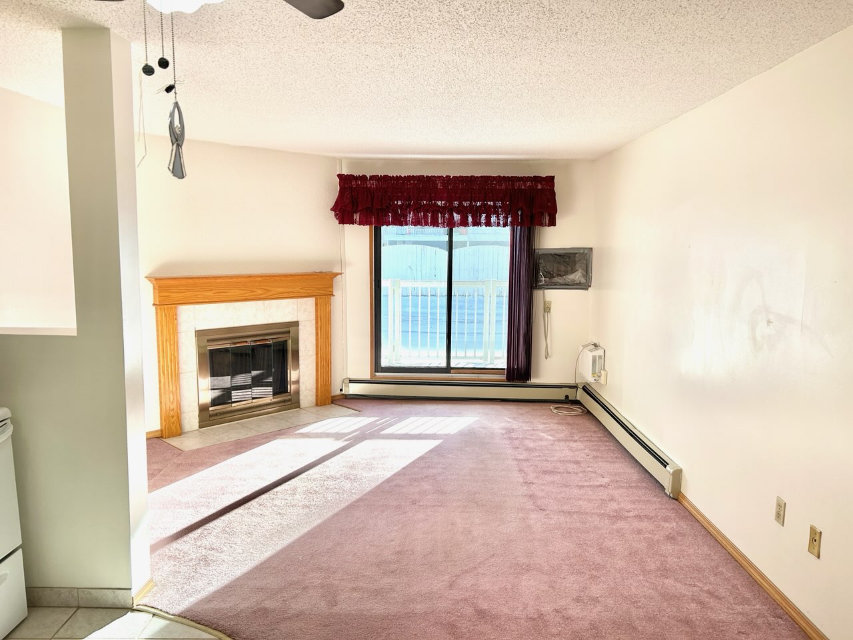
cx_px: 426
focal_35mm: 26
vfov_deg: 53.1
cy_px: 320
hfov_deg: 67.3
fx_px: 641
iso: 50
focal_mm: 5.7
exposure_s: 1/597
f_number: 1.5
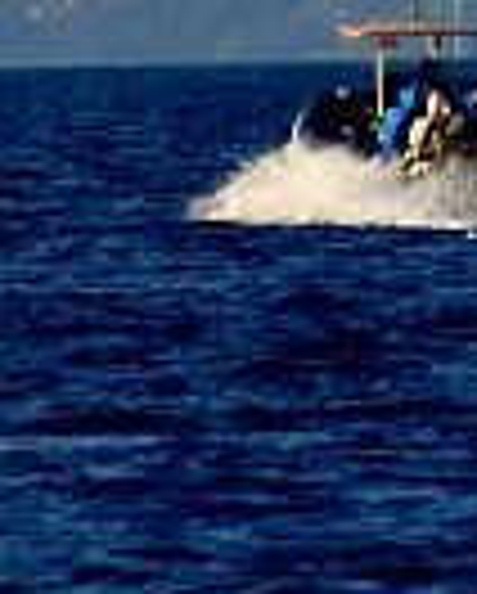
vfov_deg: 0.6
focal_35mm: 3190
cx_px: 1240
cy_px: -709
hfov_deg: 0.5
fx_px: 56164
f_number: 5.6
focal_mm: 300
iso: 400
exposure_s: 1/1600
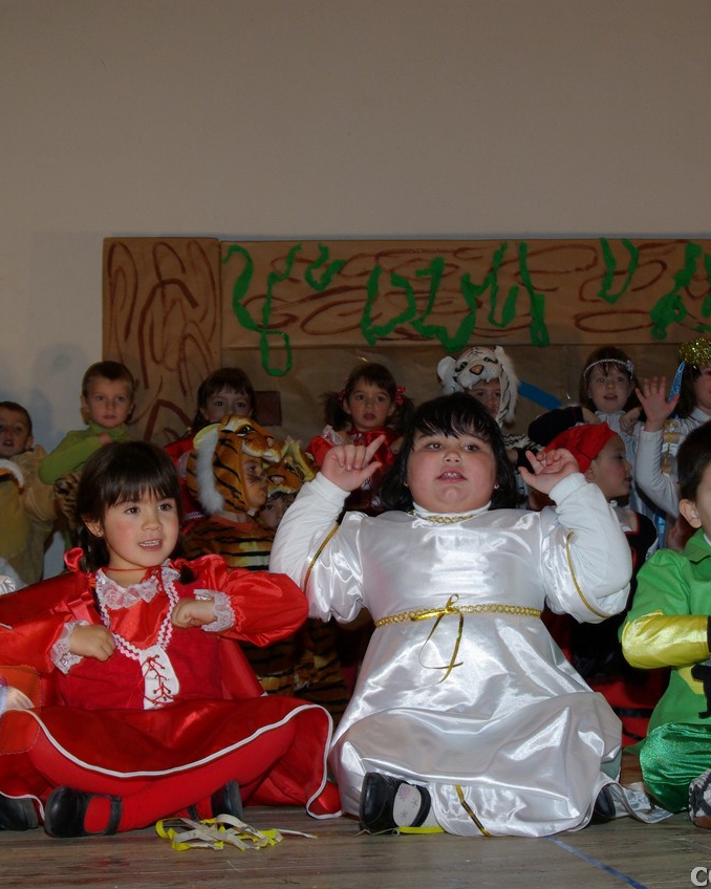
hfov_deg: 24.7
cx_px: 423
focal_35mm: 62
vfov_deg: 30.6
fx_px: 1624
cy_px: 447
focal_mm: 29
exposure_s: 1/45
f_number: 6.7
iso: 400
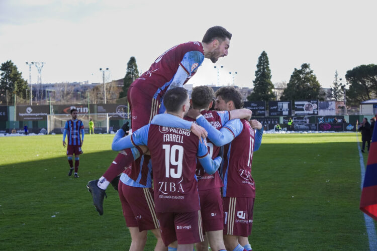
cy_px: 126
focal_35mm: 84
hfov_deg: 24.2
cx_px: 188
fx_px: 880
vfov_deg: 16.3
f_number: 6.3
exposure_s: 1/640
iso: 1000
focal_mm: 56
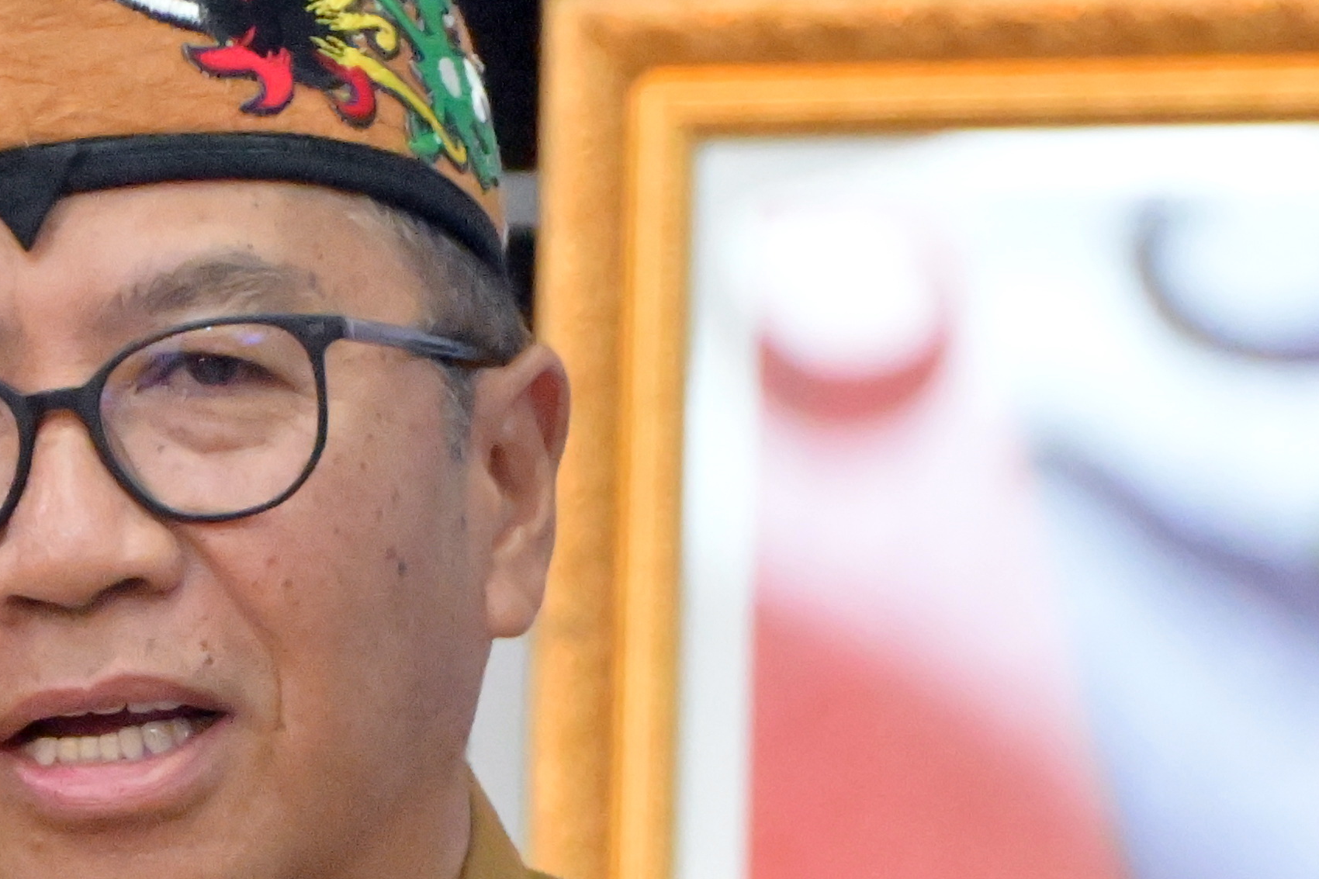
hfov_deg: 1.5
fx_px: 49820
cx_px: 204
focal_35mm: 1360
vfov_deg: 1.0
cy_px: 1469
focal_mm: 280
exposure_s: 1/100
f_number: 8
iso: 8000
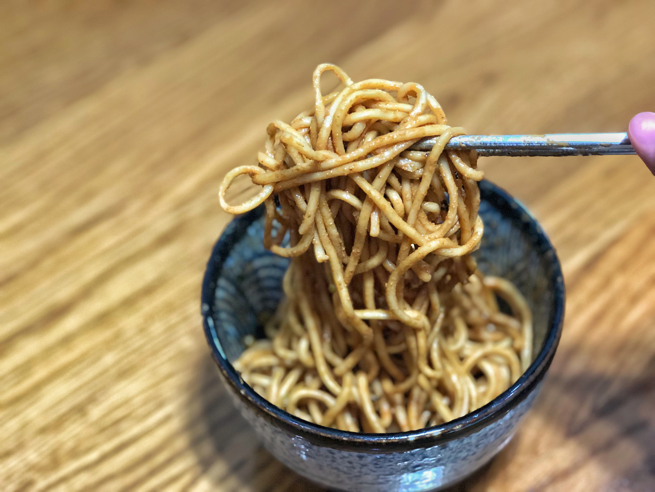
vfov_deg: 25.7
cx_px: 328
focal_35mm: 57
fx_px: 1079
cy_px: 246
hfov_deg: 33.8
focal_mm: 6.6
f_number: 2.8
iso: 400
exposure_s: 1/33
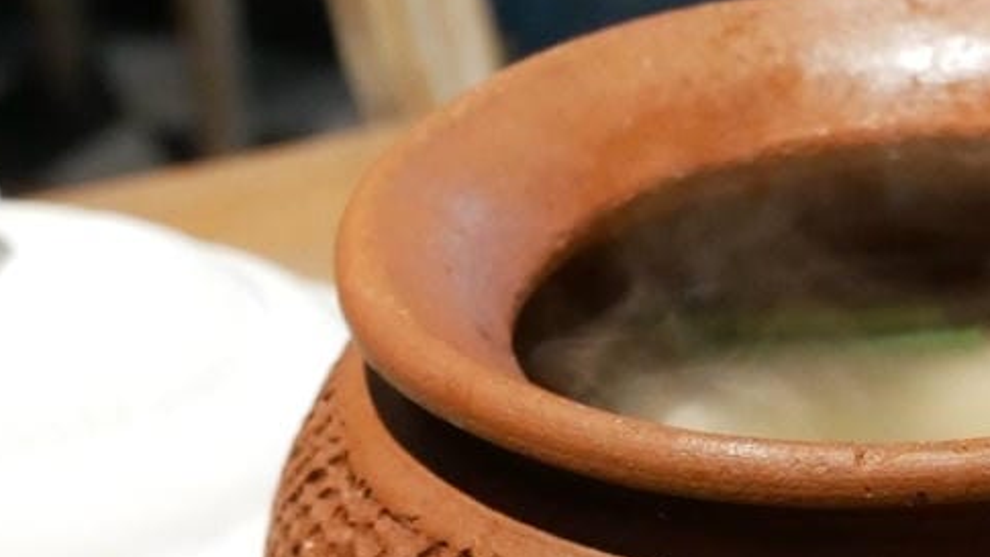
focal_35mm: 140
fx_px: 3676
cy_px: 505
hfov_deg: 15.1
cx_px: 917
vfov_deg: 8.6
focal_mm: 26
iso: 3200
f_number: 5.3
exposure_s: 1/50
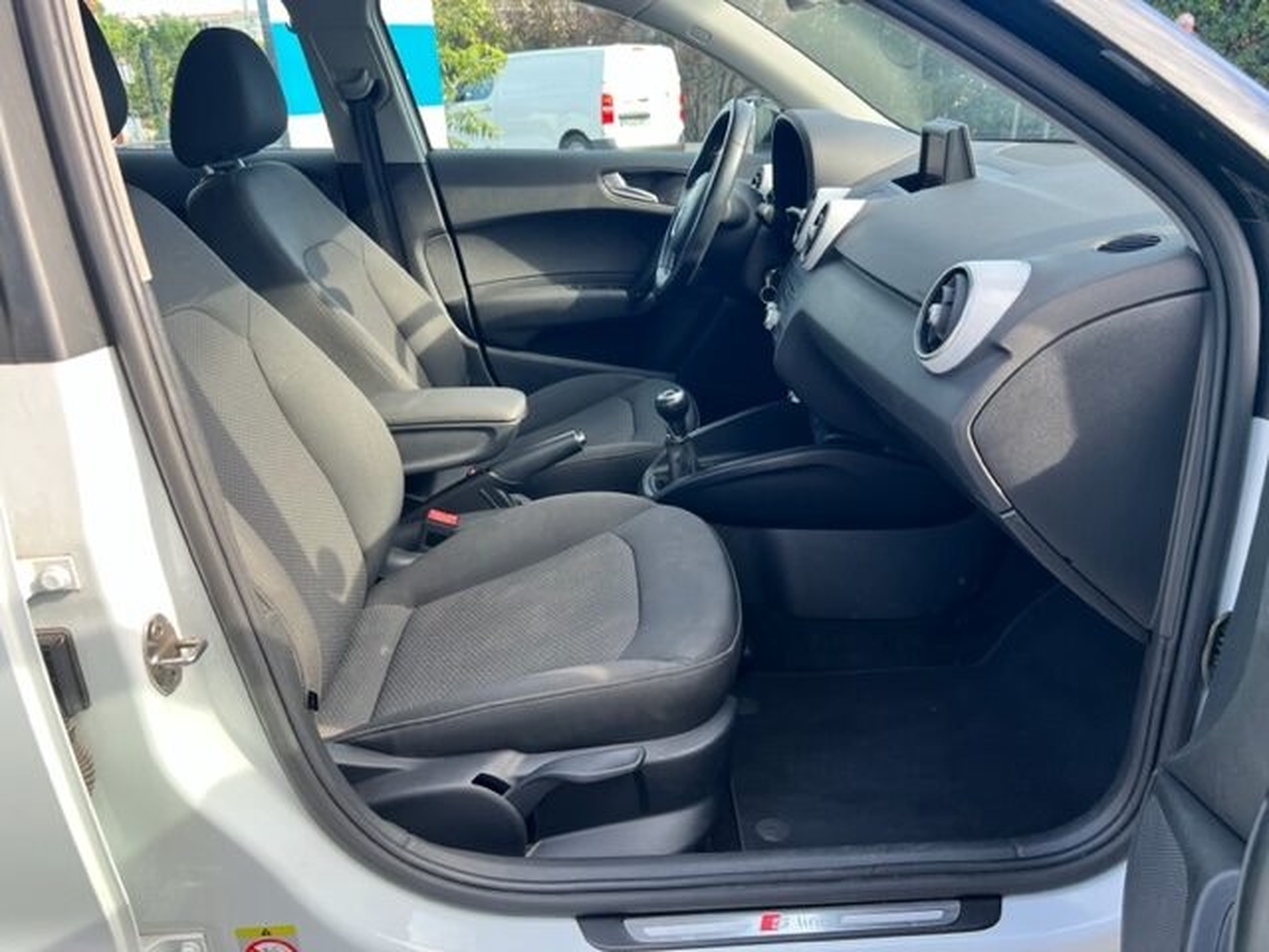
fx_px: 953
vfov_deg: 53.1
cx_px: 634
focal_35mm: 26
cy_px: 476
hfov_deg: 67.3
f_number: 1.5
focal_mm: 5.7
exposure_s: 1/169
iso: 50
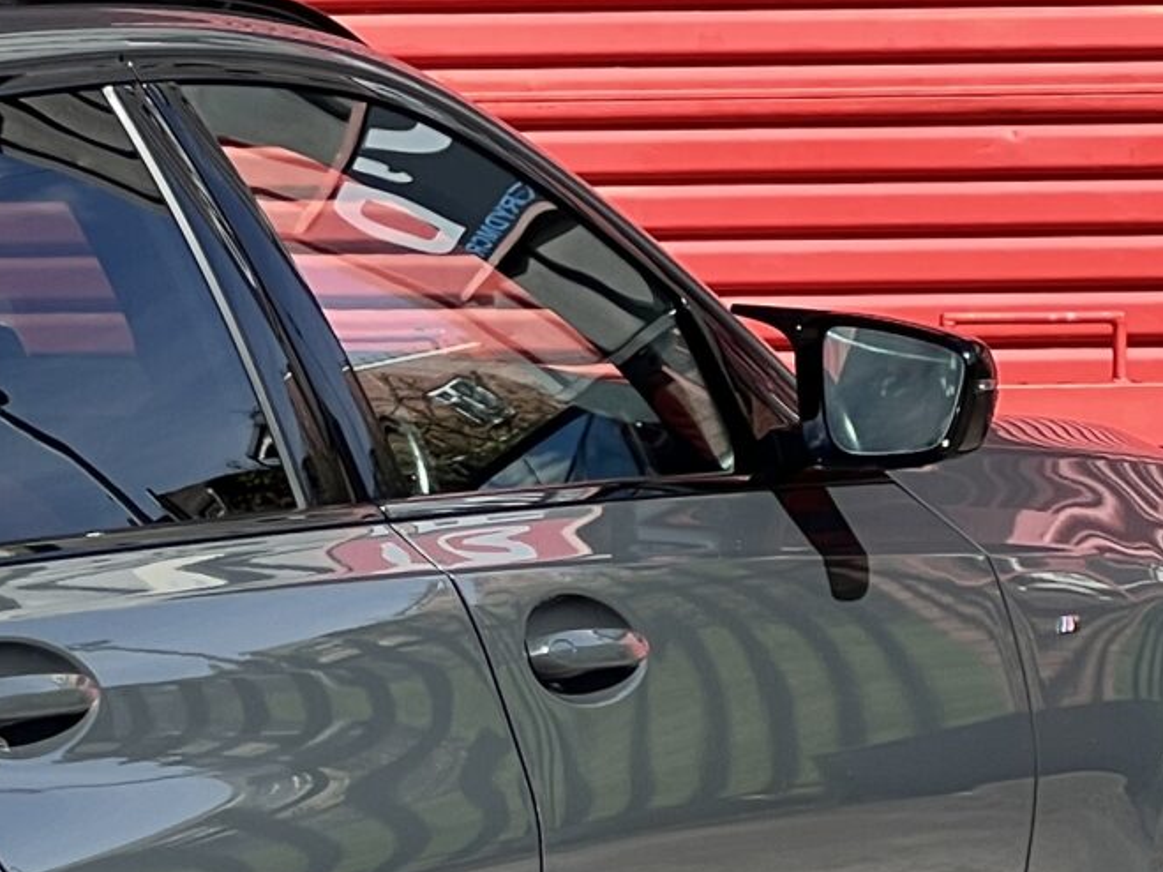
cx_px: -496
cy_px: 328
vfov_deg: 5.0
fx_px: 10044
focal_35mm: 299
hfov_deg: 6.6
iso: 32
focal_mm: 9
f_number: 2.8
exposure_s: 1/567
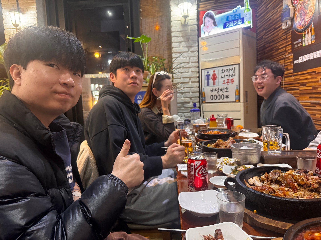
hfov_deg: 71.6
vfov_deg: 56.8
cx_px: 160
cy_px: 120
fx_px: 223
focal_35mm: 24
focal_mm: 6.76
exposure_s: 1/60
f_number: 1.78
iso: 500
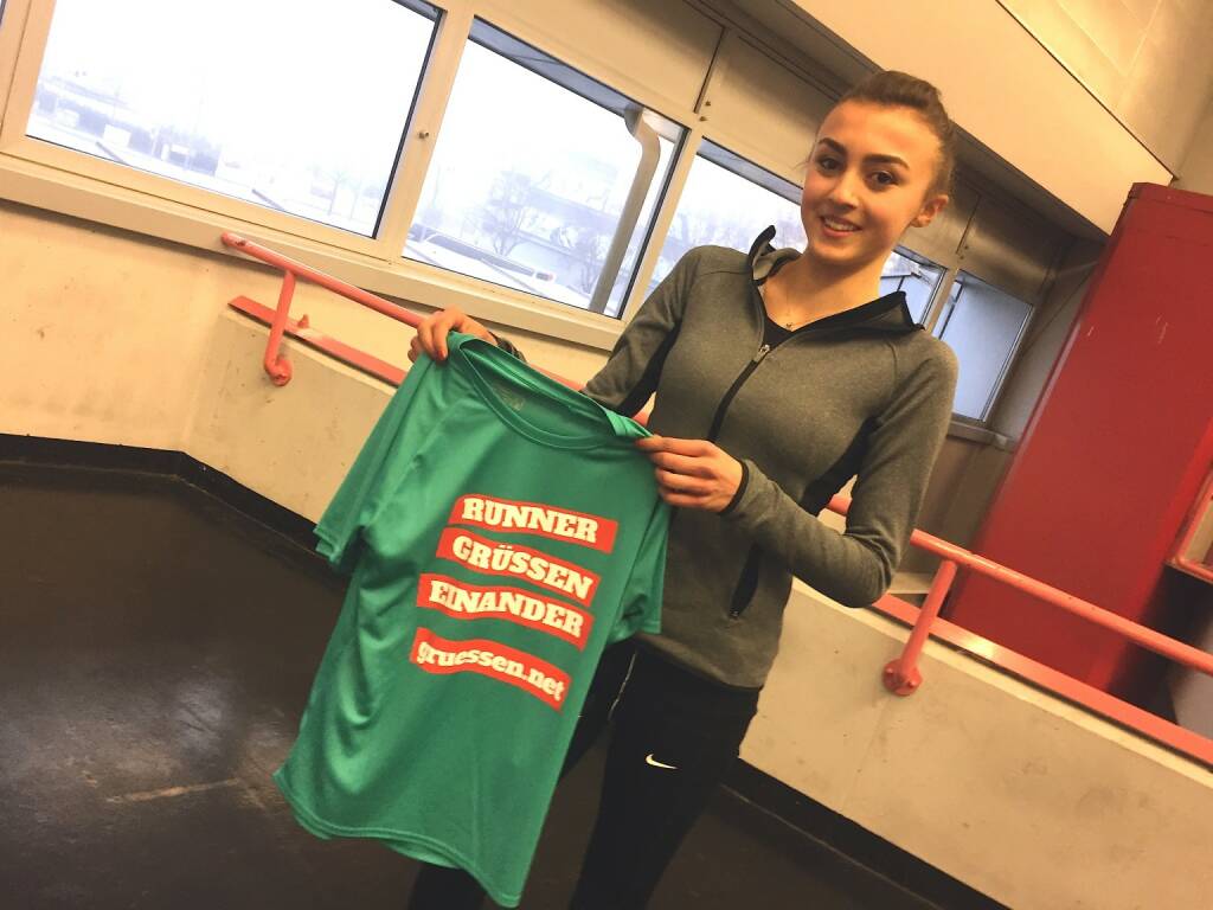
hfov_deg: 61.7
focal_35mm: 29
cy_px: 455
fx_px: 1016
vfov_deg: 48.2
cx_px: 606
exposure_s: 1/33
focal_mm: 4.15
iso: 125
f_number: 2.2
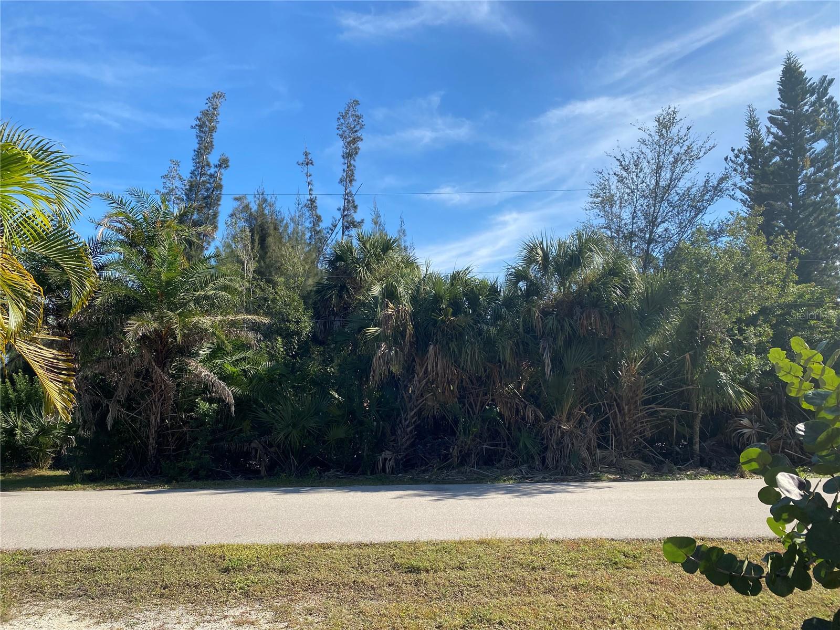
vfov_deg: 53.1
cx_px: 420
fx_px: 631
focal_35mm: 26
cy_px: 315
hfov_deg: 67.3
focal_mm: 4.25
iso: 32
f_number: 1.8
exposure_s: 1/2183
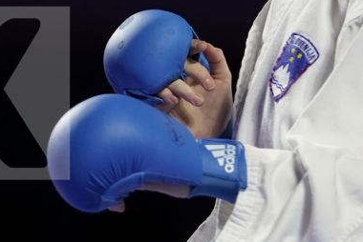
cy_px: 93
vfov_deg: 1.7
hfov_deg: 2.5
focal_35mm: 809
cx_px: 305
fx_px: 8163
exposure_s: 1/1000
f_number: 2.8
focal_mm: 171
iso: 1250
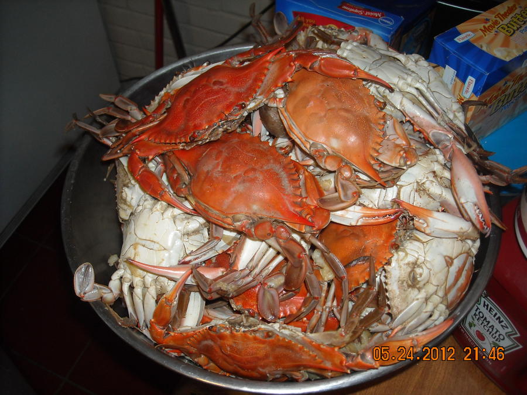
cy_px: 198
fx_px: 533
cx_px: 264
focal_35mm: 35
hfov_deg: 52.6
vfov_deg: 40.7
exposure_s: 1/60
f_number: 2.8
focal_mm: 5.7
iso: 200
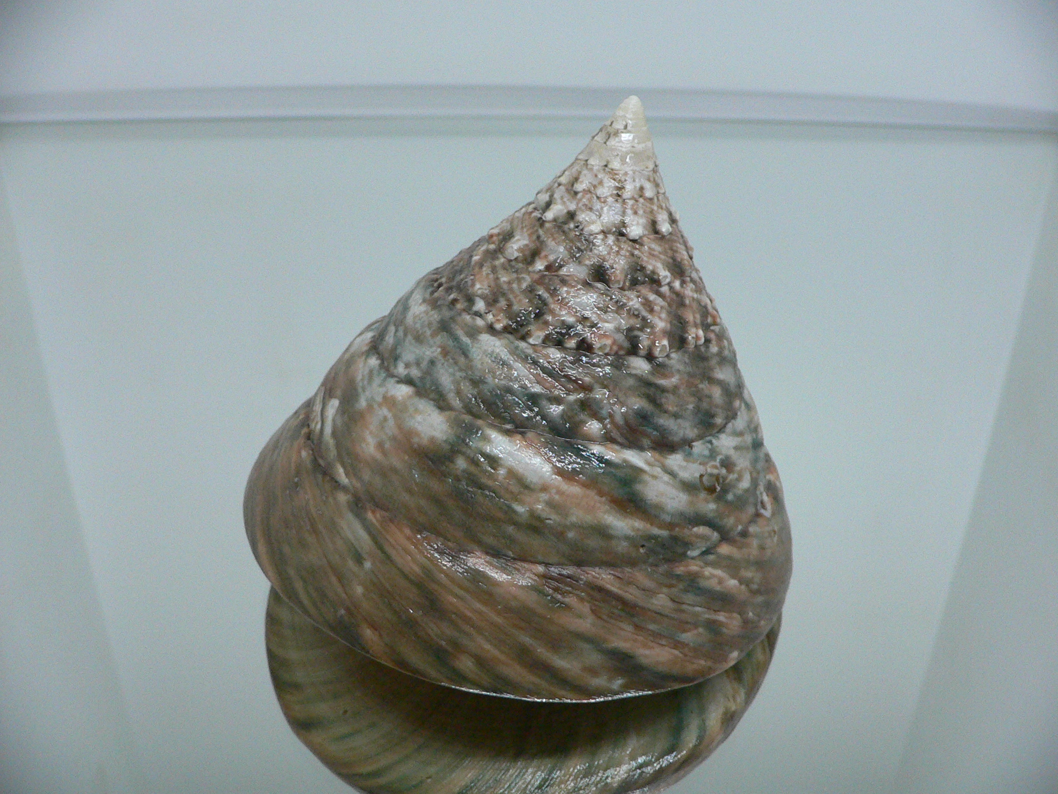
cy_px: 397
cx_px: 529
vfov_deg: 40.7
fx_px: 1070
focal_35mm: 35
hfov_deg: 52.6
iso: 200
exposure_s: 1/50
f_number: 2.8
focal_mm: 4.6
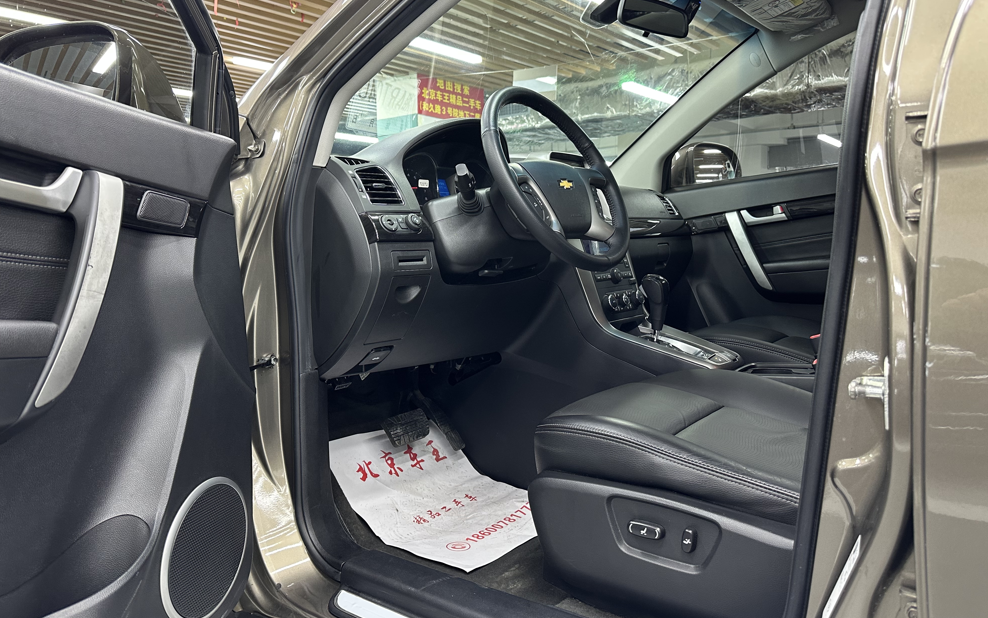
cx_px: 498
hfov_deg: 70.4
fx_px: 700
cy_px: 249
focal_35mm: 26
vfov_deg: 47.3
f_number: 1.78
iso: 200
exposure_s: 1/50
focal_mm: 6.86
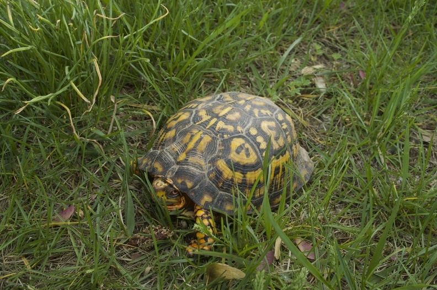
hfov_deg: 45.0
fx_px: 527
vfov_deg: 30.8
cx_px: 218
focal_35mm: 44
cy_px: 145
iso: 400
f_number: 13
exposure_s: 1/60
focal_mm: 29
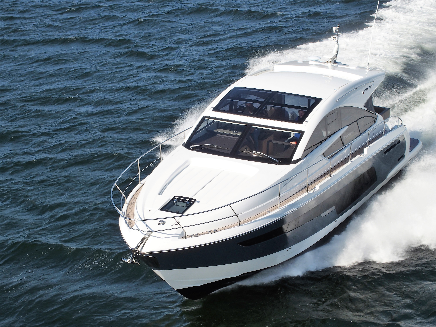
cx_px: 218
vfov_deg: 16.1
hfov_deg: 21.3
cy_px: 164
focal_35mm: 92
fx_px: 1159
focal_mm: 19.6
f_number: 5.6
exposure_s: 1/500
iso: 100
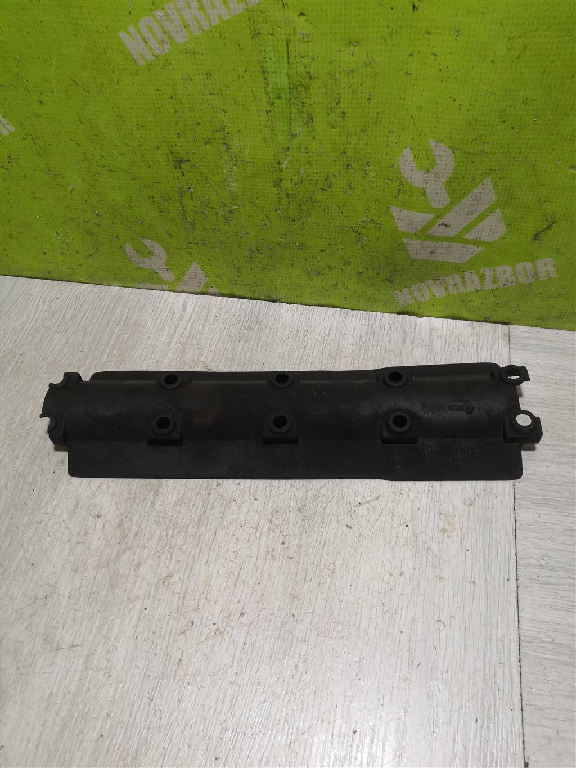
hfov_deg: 51.4
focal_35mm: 27
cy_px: 384
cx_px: 288
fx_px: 599
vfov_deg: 65.3
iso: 80
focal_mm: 3.95
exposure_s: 1/100
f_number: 1.8
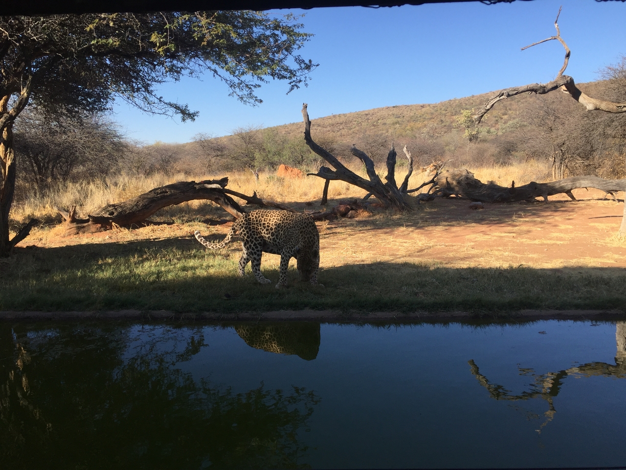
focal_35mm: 29
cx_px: 313
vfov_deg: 48.2
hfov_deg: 61.7
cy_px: 235
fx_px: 524
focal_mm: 4.15
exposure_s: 1/1130
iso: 32
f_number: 2.2
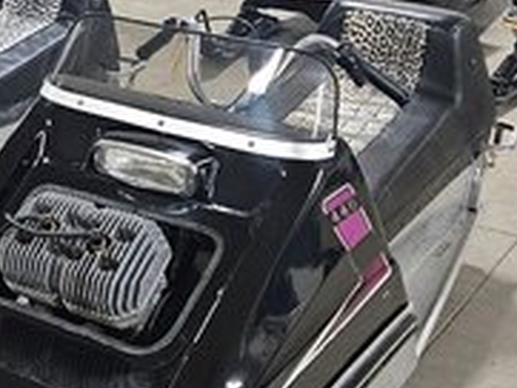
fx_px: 1196
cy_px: 98
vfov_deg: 18.3
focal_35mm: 80
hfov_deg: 23.0
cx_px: -47
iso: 800
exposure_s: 1/120
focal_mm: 5.4
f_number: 1.8
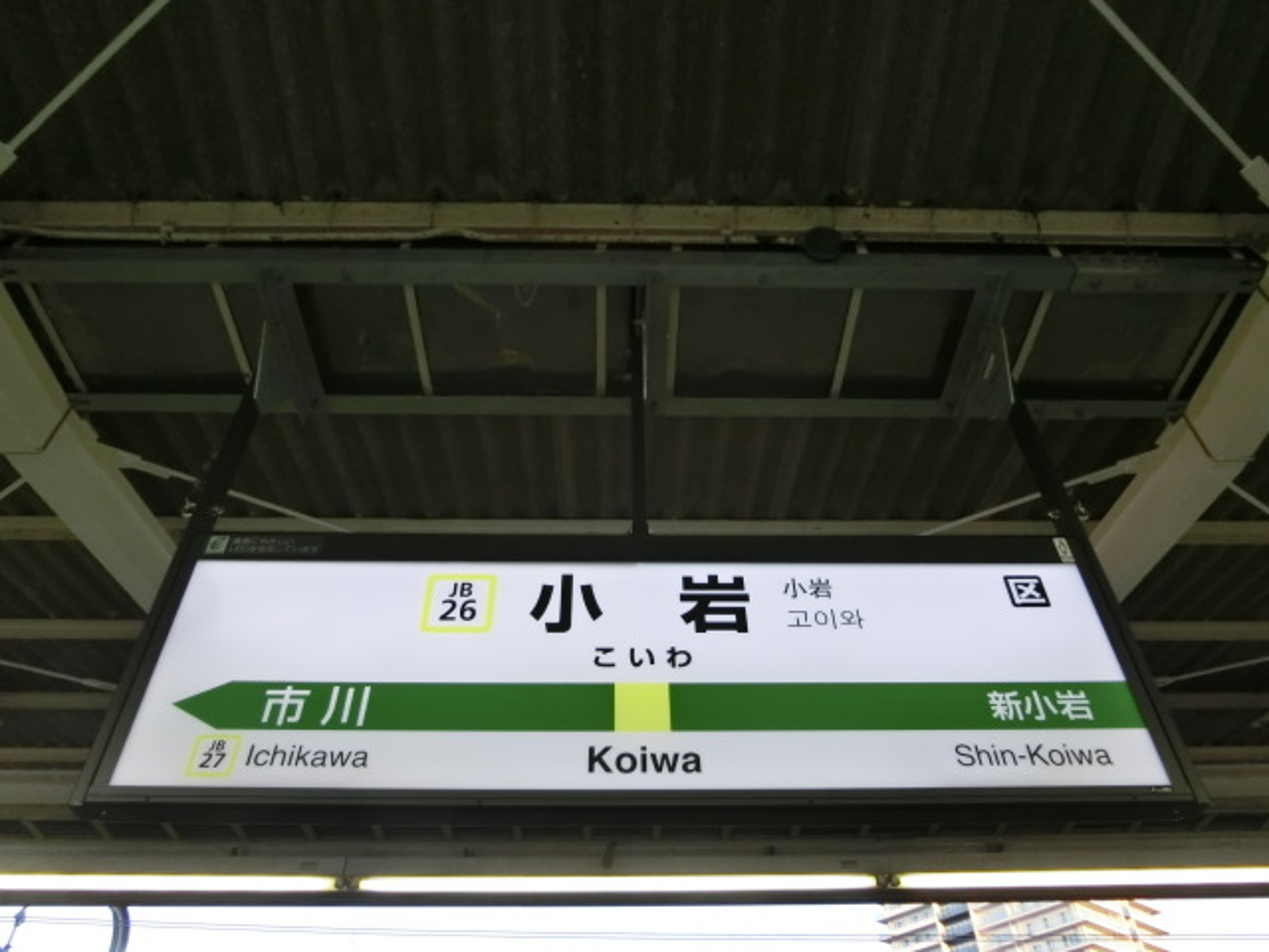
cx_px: 634
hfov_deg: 69.4
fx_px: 916
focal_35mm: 25
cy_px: 476
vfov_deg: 54.9
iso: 160
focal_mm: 4.5
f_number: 3.5
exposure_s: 1/125
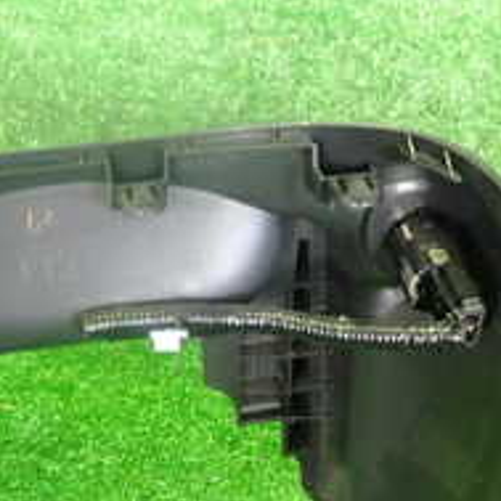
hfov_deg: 24.5
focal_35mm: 70
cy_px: 570
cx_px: 154
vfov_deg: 23.0
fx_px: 1146
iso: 640
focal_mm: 4.5
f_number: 2
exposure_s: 1/30
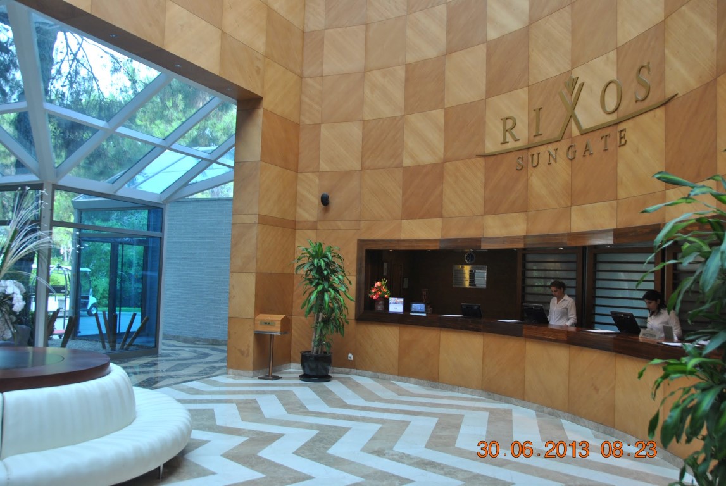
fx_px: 606
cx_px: 363
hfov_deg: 61.9
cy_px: 243
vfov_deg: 43.7
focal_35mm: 30
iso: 200
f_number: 4.5
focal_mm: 20
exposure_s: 1/80
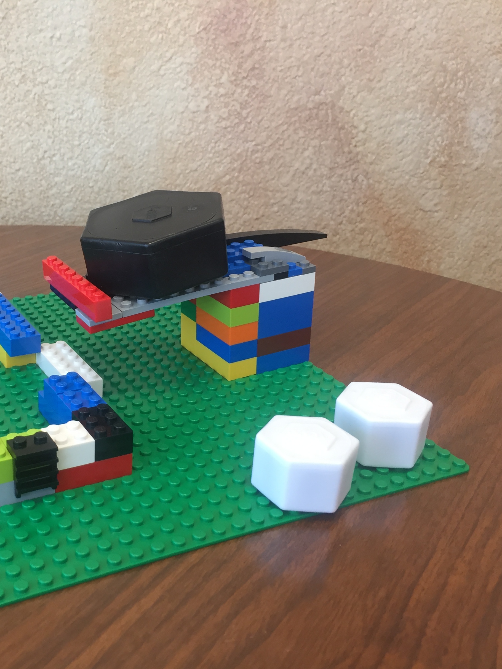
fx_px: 754
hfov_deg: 35.6
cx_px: 101
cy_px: 334
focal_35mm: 39
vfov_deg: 47.9
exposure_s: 1/40
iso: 32
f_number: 2.2
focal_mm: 4.15
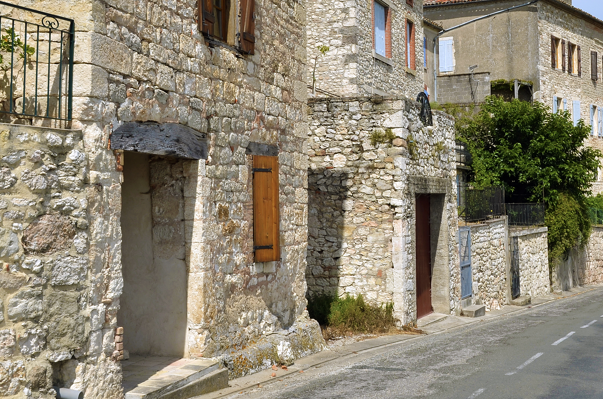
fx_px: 836
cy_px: 158
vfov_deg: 26.8
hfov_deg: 38.6
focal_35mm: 50
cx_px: 455
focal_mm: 20
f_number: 11
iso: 100
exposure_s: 1/160
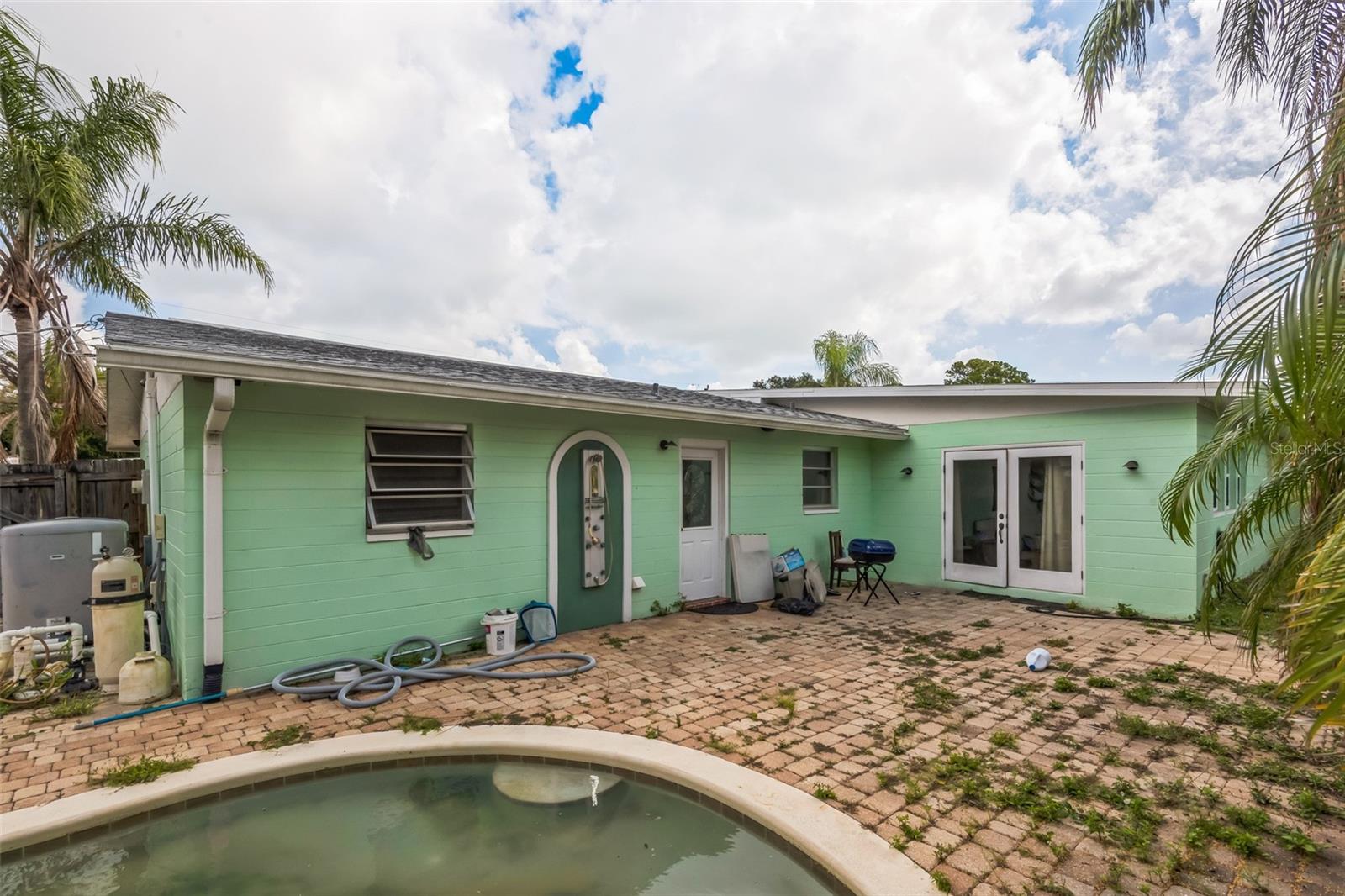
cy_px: 448
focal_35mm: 16
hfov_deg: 96.7
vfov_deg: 73.7
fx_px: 598
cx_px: 672
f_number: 10
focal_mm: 16
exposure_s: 1/400
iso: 200
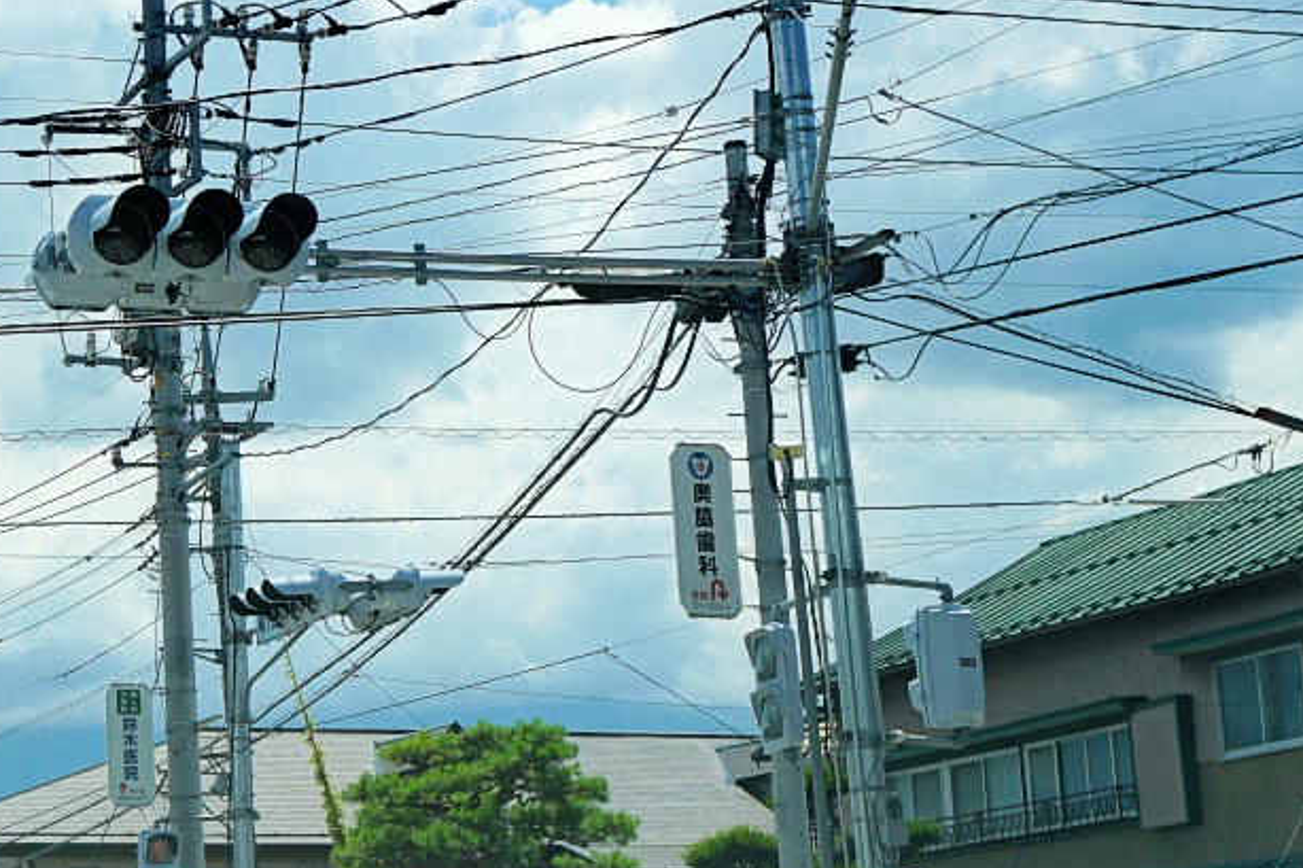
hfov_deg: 22.8
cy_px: 384
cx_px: 240
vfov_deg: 15.5
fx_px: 3184
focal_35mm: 88
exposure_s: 1/1000
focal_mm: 30
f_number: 5
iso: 100
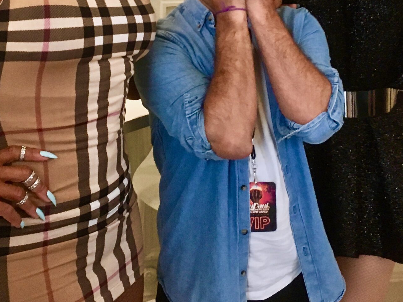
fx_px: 675
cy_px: 36
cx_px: 195
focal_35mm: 58
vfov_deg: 24.6
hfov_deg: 33.2
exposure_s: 1/17
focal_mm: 4.15
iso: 200
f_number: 2.2
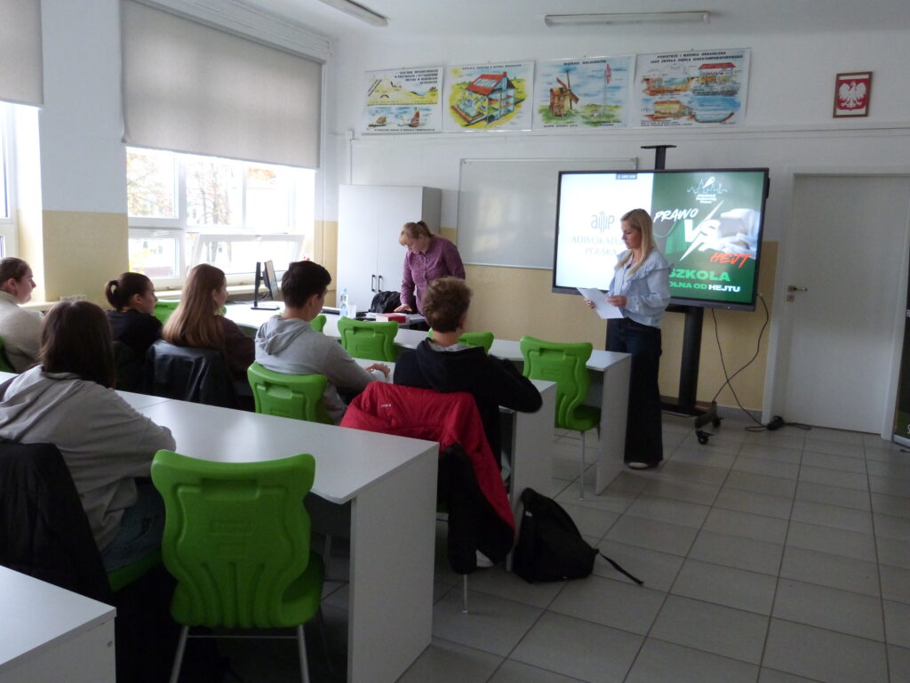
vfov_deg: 48.2
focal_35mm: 29
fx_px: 762
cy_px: 342
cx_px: 455
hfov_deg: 61.7
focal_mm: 5.1
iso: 400
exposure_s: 1/40
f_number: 2.9
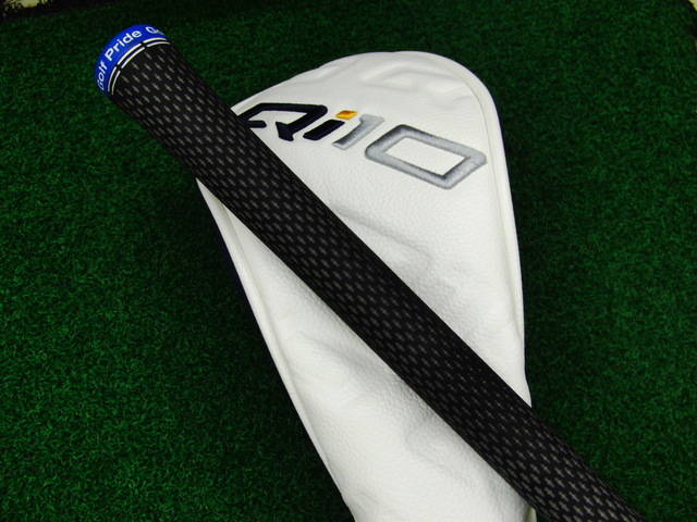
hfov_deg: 50.1
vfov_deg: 38.7
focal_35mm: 37
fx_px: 745
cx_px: 348
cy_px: 261
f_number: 3.6
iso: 250
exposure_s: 1/80
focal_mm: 6.42
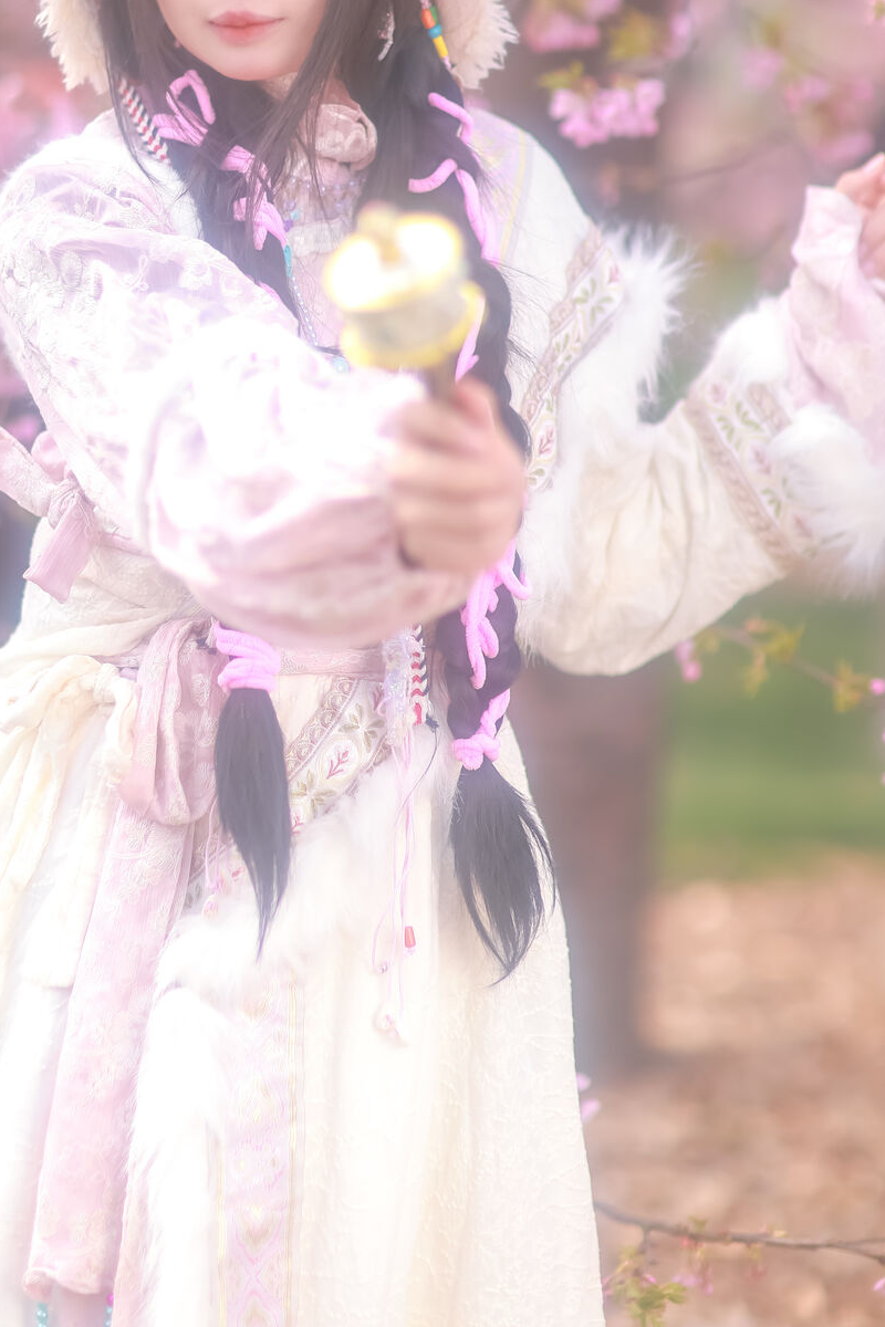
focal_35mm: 126
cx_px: 395
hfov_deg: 10.9
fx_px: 4646
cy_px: 404
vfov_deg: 16.2
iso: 100
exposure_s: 1/2000
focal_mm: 85
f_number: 1.6
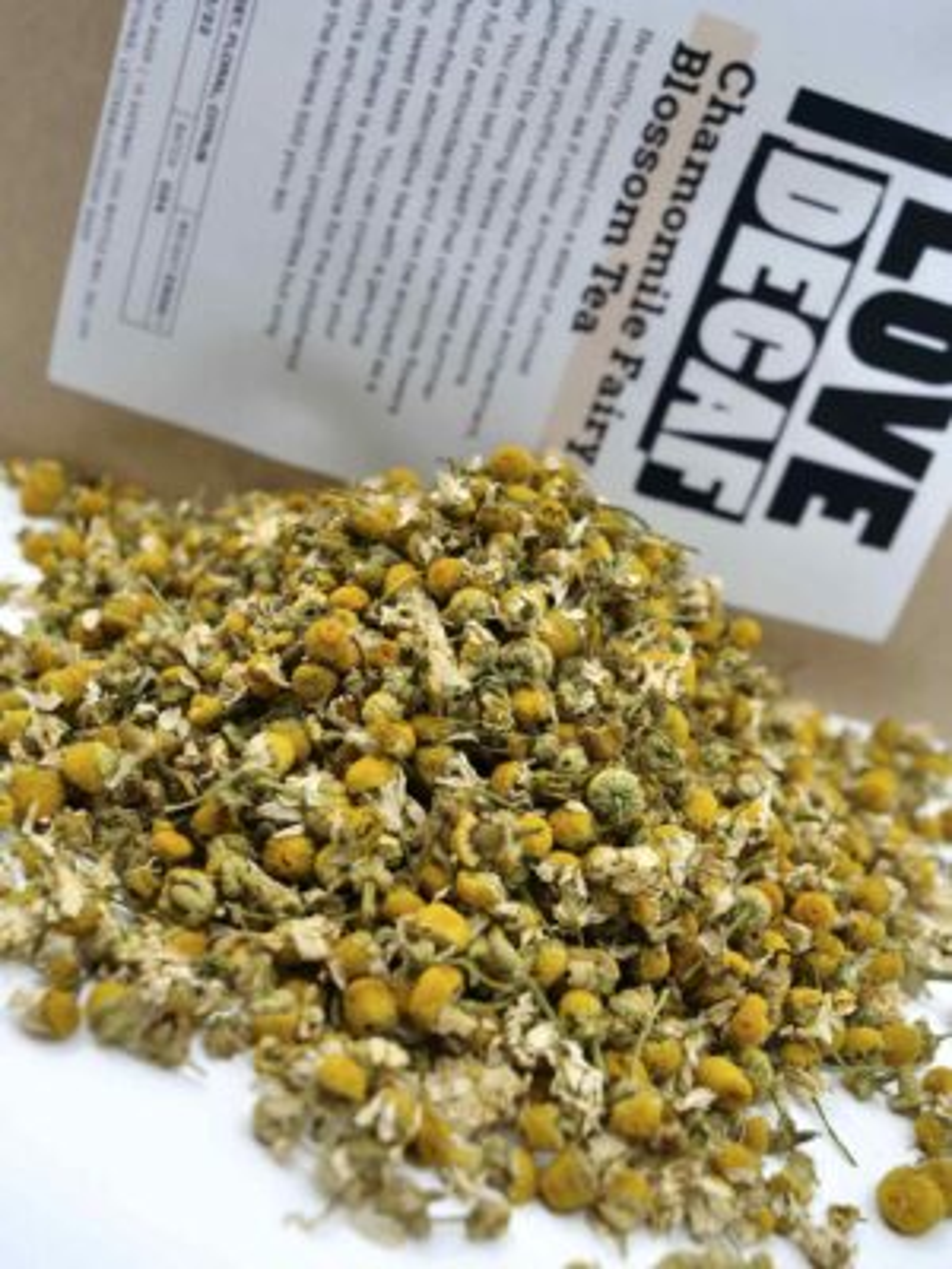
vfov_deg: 42.9
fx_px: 1613
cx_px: 476
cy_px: 634
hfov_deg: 32.9
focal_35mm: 44
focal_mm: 22
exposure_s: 1/200
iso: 200
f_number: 5
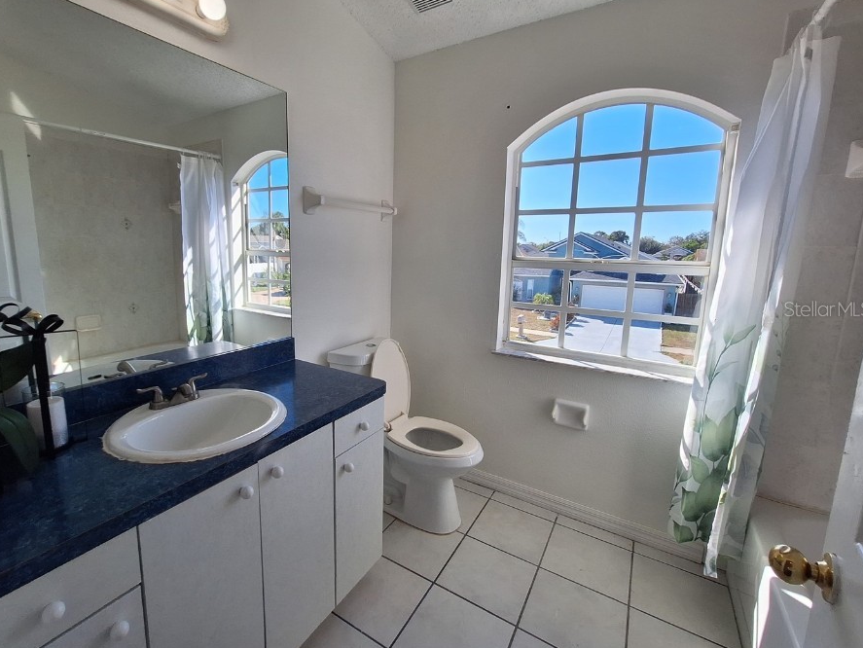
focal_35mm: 15
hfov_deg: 97.6
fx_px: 374
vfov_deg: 81.7
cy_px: 308
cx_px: 378
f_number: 2.2
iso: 40
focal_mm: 1.74
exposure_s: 1/855
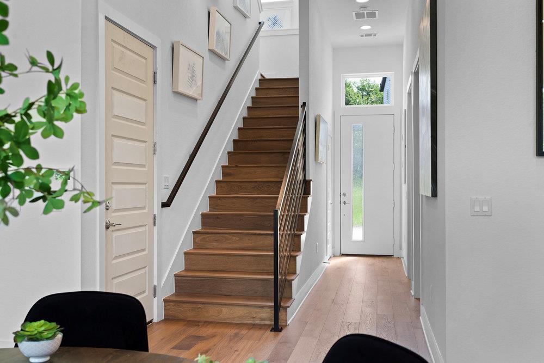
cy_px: 182
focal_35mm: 35
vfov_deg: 37.9
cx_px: 272
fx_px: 529
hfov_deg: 54.4
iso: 320
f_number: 8
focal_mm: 35
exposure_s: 1/6
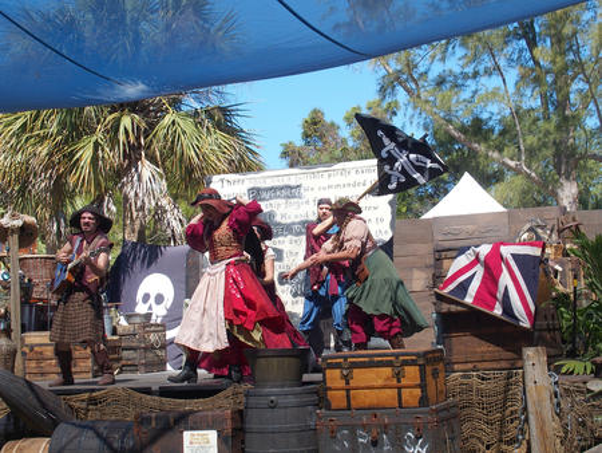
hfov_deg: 31.2
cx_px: 301
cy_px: 226
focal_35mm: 62
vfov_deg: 23.7
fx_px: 1079
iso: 100
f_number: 3.5
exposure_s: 1/800
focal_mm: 13.2
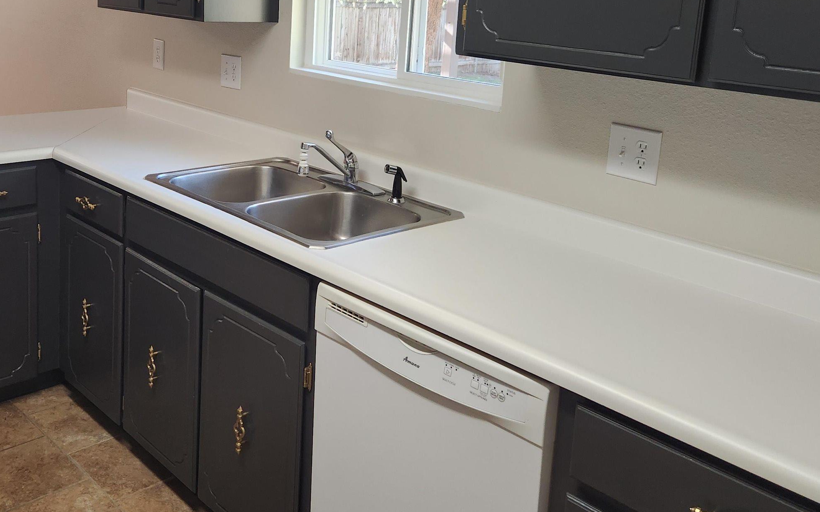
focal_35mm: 38
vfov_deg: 32.7
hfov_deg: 51.2
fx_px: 849
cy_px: 108
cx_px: 332
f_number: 1.8
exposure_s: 1/120
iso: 200
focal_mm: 5.4
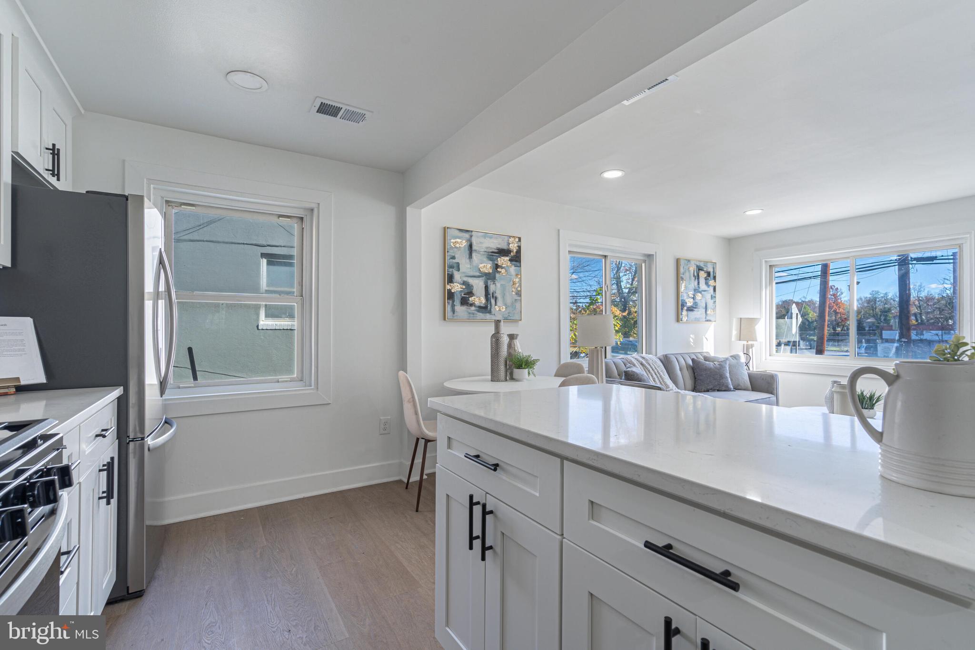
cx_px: 488
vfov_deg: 73.7
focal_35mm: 16
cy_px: 325
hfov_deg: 96.7
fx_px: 433
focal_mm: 16
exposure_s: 1/1250
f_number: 8
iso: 200
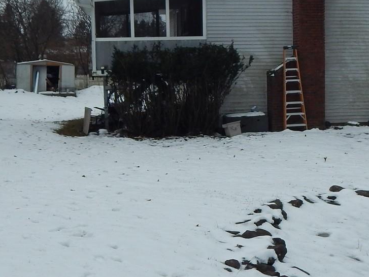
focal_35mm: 62
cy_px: 94
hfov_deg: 31.1
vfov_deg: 23.5
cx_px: 218
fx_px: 661
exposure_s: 1/400
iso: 125
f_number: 6
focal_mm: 4
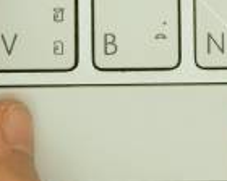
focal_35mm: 366
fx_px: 2459
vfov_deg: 4.0
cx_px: 83
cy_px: -465
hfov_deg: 5.3
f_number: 3.2
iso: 200
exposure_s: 1/4
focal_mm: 27.7
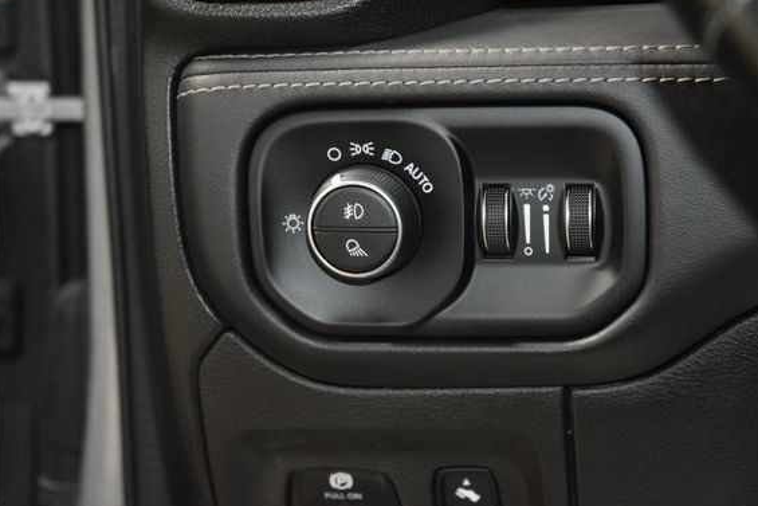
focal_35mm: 119
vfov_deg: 11.5
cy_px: 233
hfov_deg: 17.2
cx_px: 360
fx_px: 2506
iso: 2200
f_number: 4.5
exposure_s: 1/25
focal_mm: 70
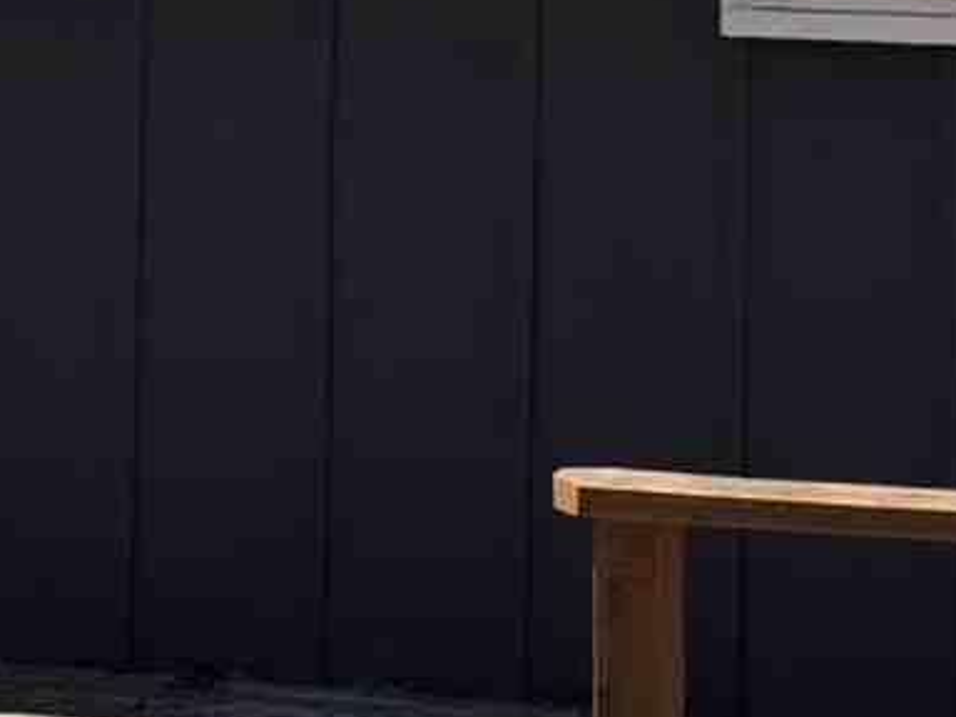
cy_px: -917
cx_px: 194
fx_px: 5082
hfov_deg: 10.7
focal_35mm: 184
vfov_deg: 7.6
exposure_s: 1/5000
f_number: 1.7
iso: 80
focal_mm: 6.3
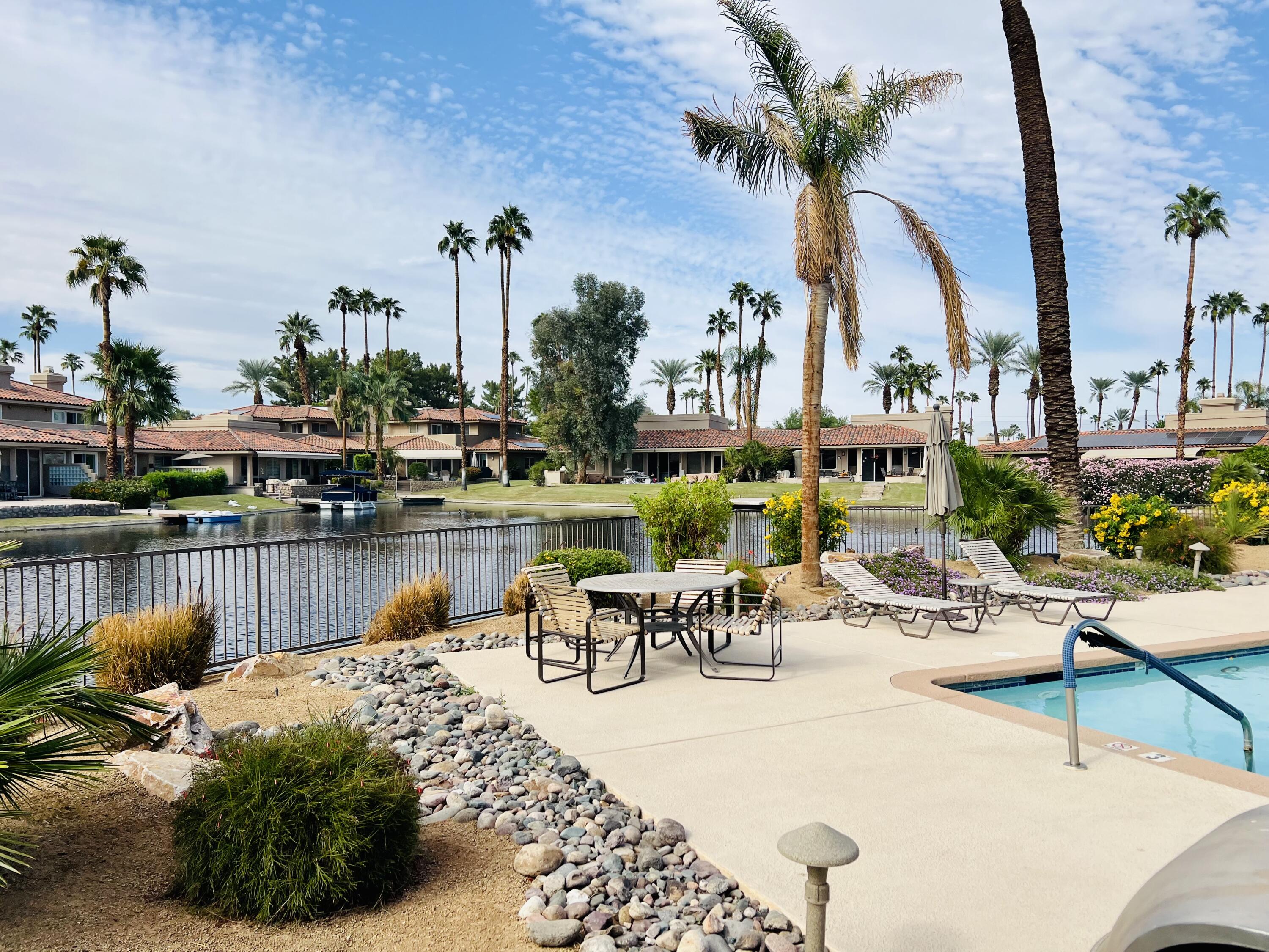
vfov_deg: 53.1
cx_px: 634
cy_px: 476
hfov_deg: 67.3
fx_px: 953
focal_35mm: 26
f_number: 1.5
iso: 50
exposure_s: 1/5076
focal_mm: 5.7
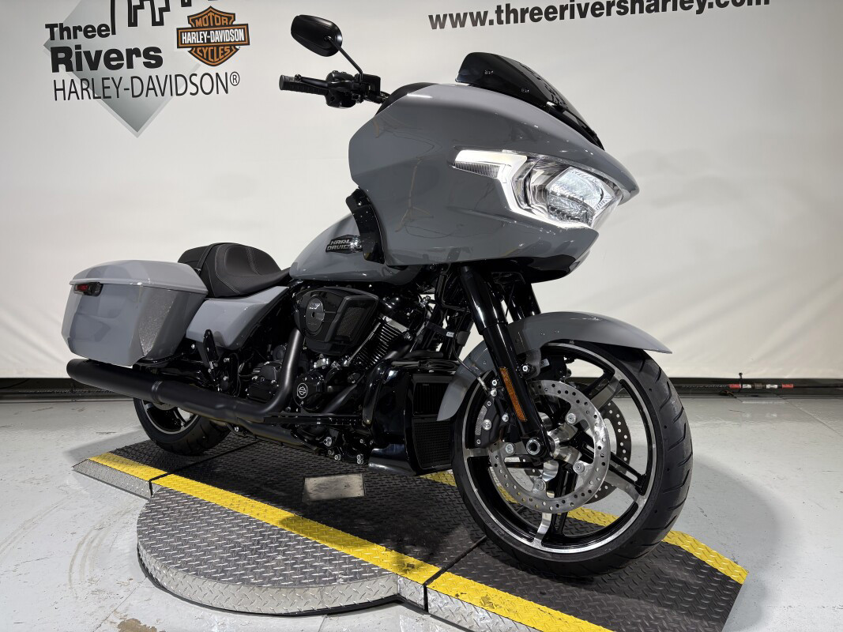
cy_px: 316
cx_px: 422
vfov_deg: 53.1
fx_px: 633
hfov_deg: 67.3
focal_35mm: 26
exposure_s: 1/120
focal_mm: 5.96
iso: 50
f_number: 1.6
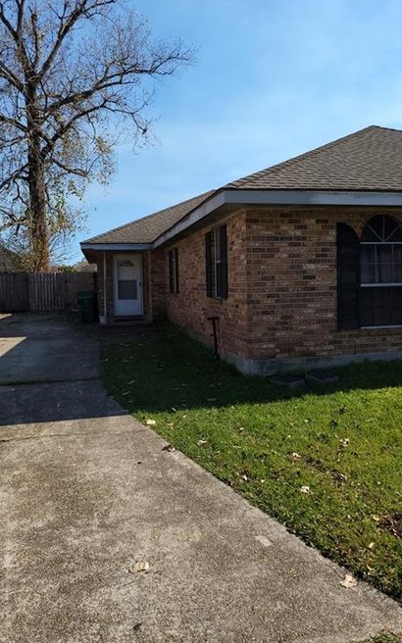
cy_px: 322
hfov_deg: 44.5
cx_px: 221
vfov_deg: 66.5
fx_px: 491
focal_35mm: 28
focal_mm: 5.4
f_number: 1.8
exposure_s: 1/1736
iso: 40
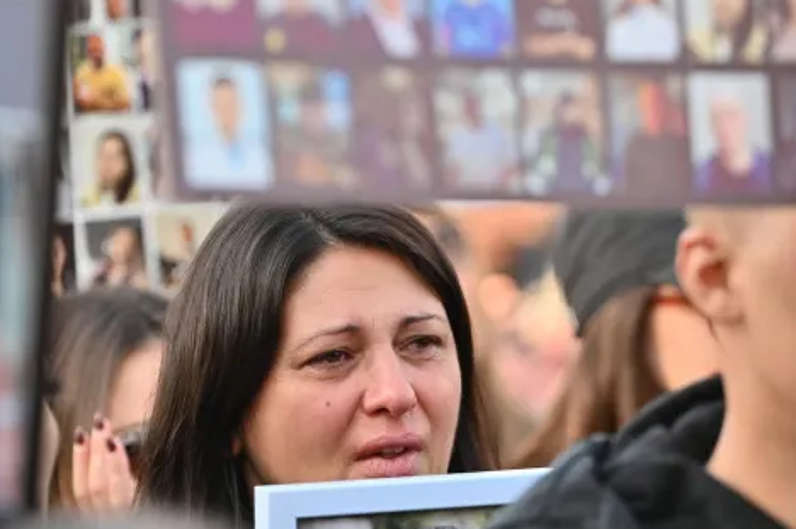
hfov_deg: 6.3
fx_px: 7178
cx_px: 447
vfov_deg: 4.2
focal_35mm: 325
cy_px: 413
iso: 125
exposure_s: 1/200
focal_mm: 200
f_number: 4
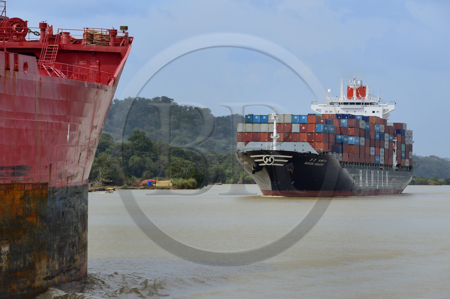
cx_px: 225
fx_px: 2186
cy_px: 150
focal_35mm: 175
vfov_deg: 7.8
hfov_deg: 11.8
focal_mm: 175
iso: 200
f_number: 13
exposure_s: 1/250
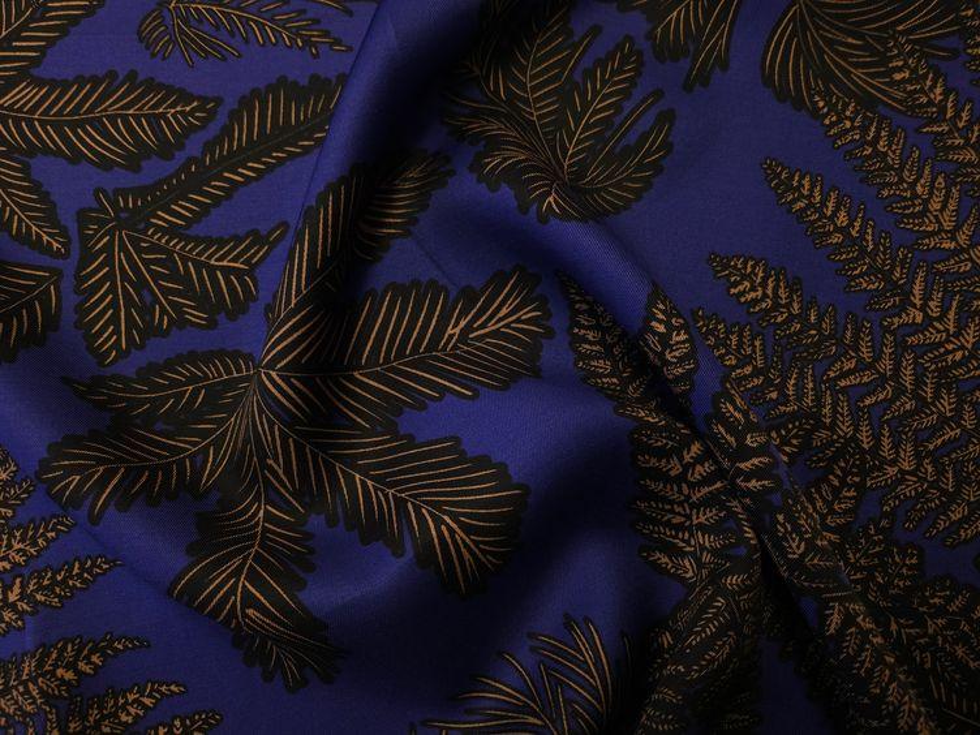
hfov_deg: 71.6
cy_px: 368
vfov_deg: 56.8
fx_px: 679
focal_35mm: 24
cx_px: 490
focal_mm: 5
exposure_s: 1/45
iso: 80
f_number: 1.8
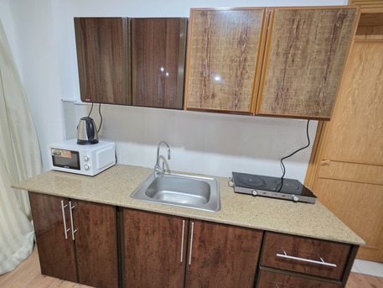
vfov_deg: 89.9
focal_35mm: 13
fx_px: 144
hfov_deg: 106.2
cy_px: 144
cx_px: 192
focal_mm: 2.2
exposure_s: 1/50
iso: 1000
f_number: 1.9
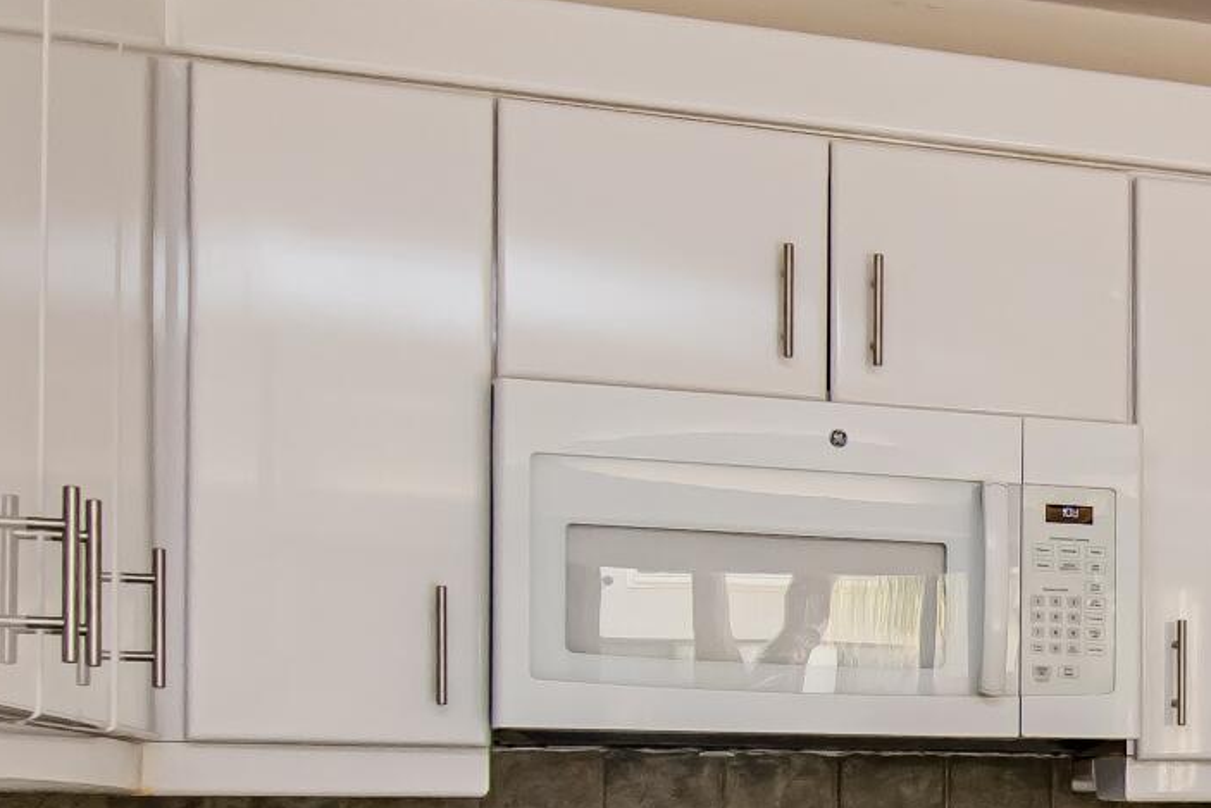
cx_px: 1406
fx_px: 2153
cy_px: 801
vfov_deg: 20.6
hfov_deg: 28.0
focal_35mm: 64
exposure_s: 1/100
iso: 800
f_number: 5.6
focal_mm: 10
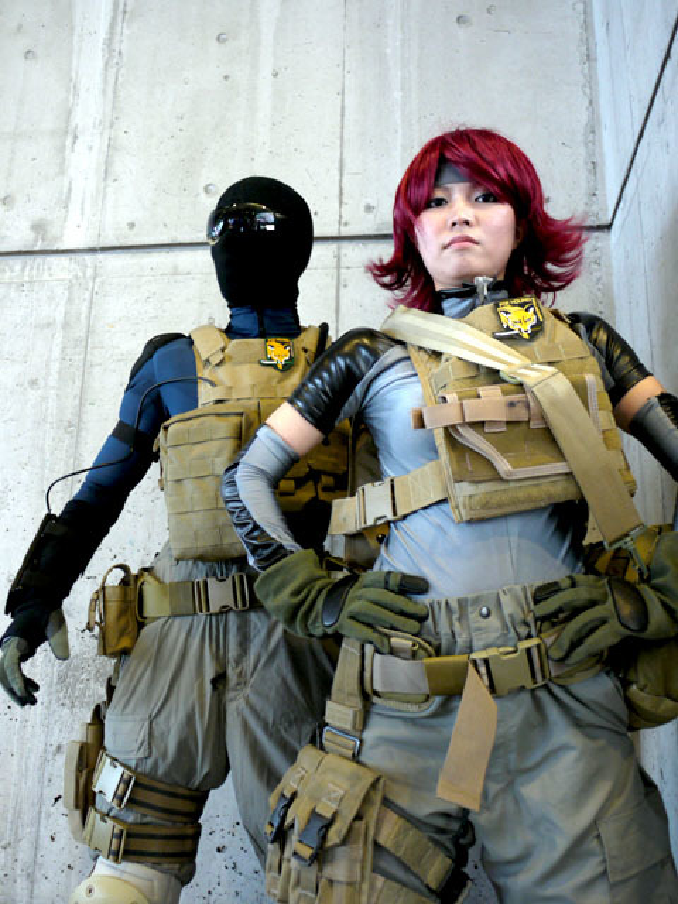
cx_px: 339
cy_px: 452
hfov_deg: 39.7
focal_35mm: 36
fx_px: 940
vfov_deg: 51.4
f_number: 3.9
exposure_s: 1/8
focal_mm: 18
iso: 400
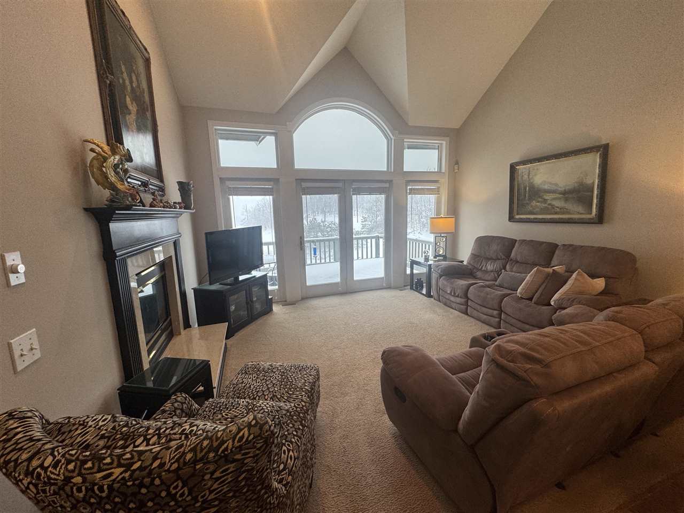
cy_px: 256
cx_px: 342
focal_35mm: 14
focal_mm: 2.22
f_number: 2.2
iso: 100
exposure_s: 1/120
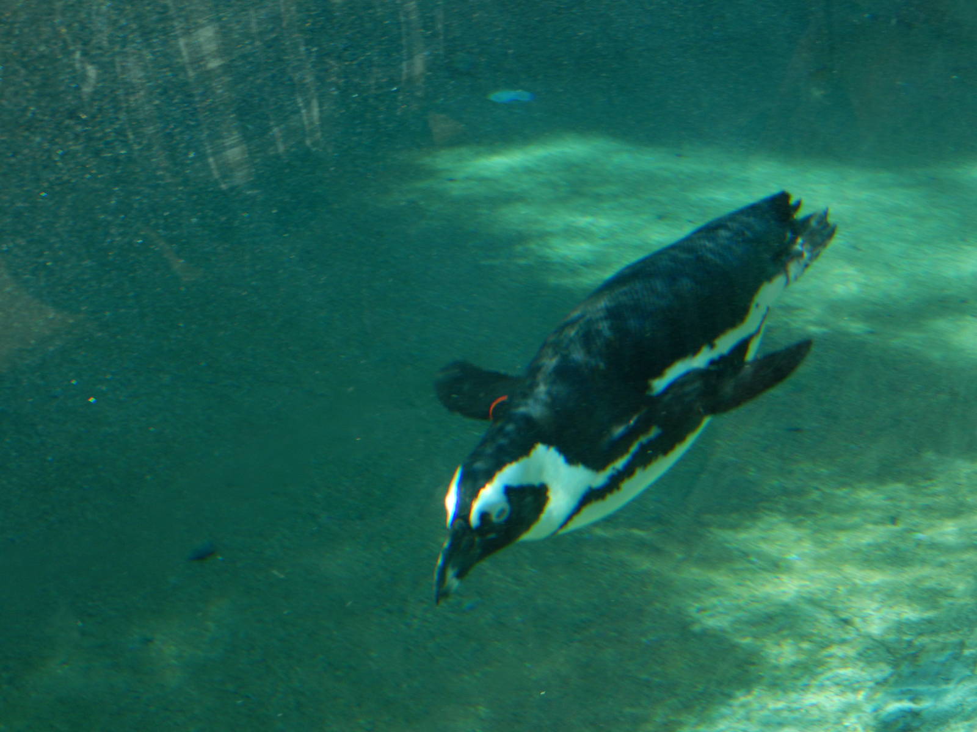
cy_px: 366
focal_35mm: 51
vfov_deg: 28.6
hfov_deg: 37.5
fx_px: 1439
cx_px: 488
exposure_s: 1/200
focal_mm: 9.2
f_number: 4.5
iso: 125
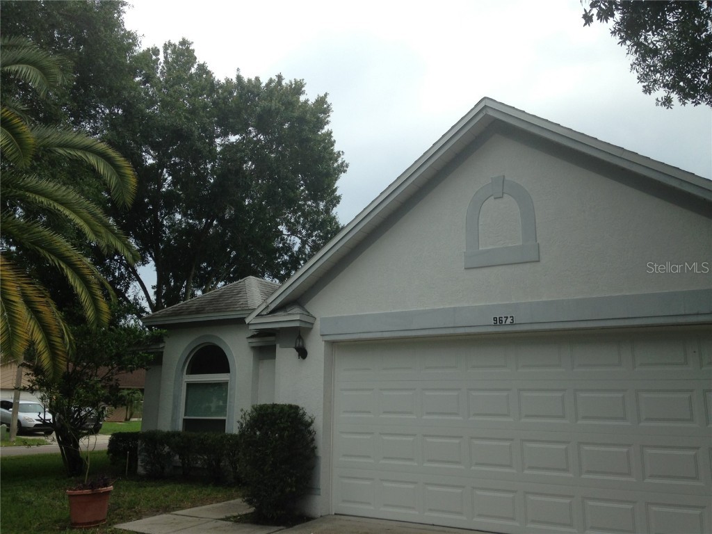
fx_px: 679
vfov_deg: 42.9
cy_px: 267
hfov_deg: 55.4
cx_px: 356
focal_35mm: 33
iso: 50
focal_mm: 4.13
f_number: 2.4
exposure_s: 1/559
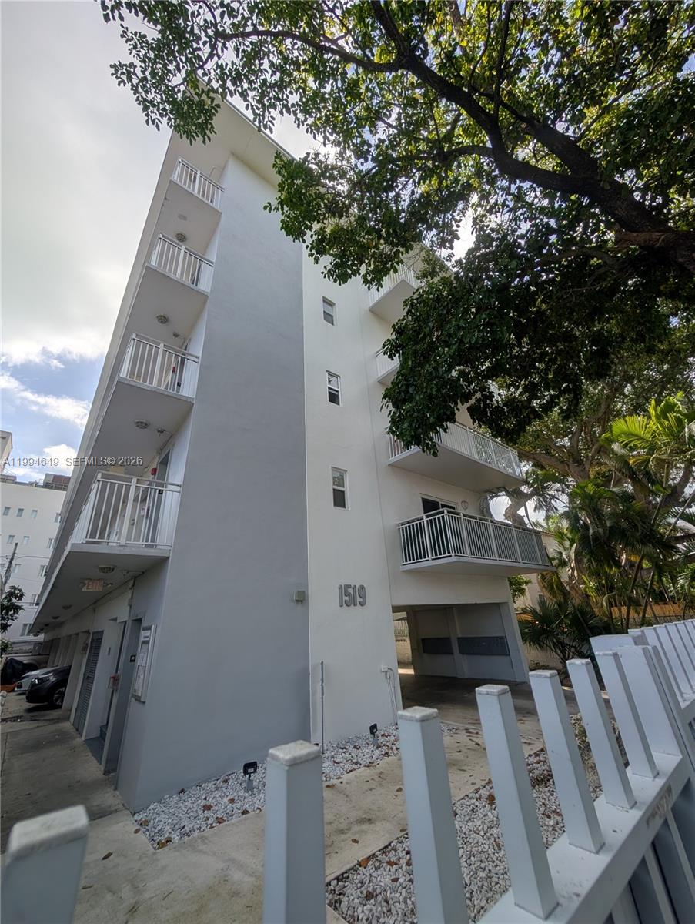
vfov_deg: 110.5
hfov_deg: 94.6
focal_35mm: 12
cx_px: 348
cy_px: 462
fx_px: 321
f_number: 1.7
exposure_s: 1/3906
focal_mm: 2.02
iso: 56
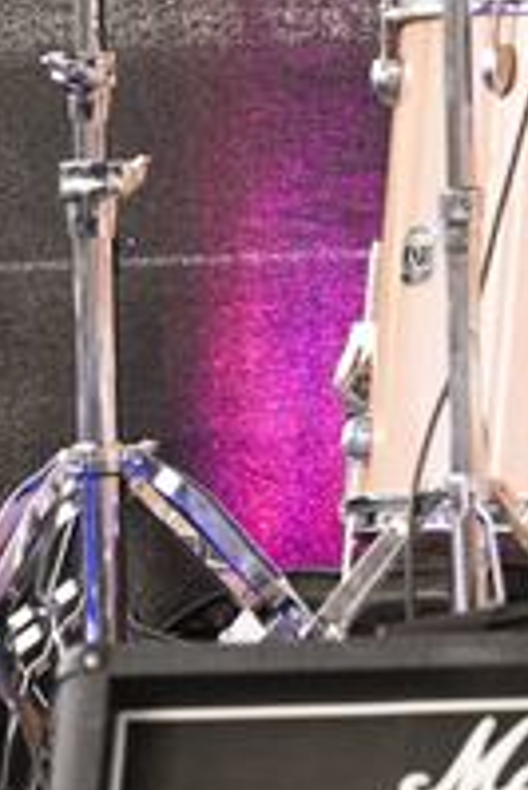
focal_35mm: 524
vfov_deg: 3.9
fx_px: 11507
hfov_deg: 2.6
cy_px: -79
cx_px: 1199
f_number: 4
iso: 500
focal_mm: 145
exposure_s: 1/800
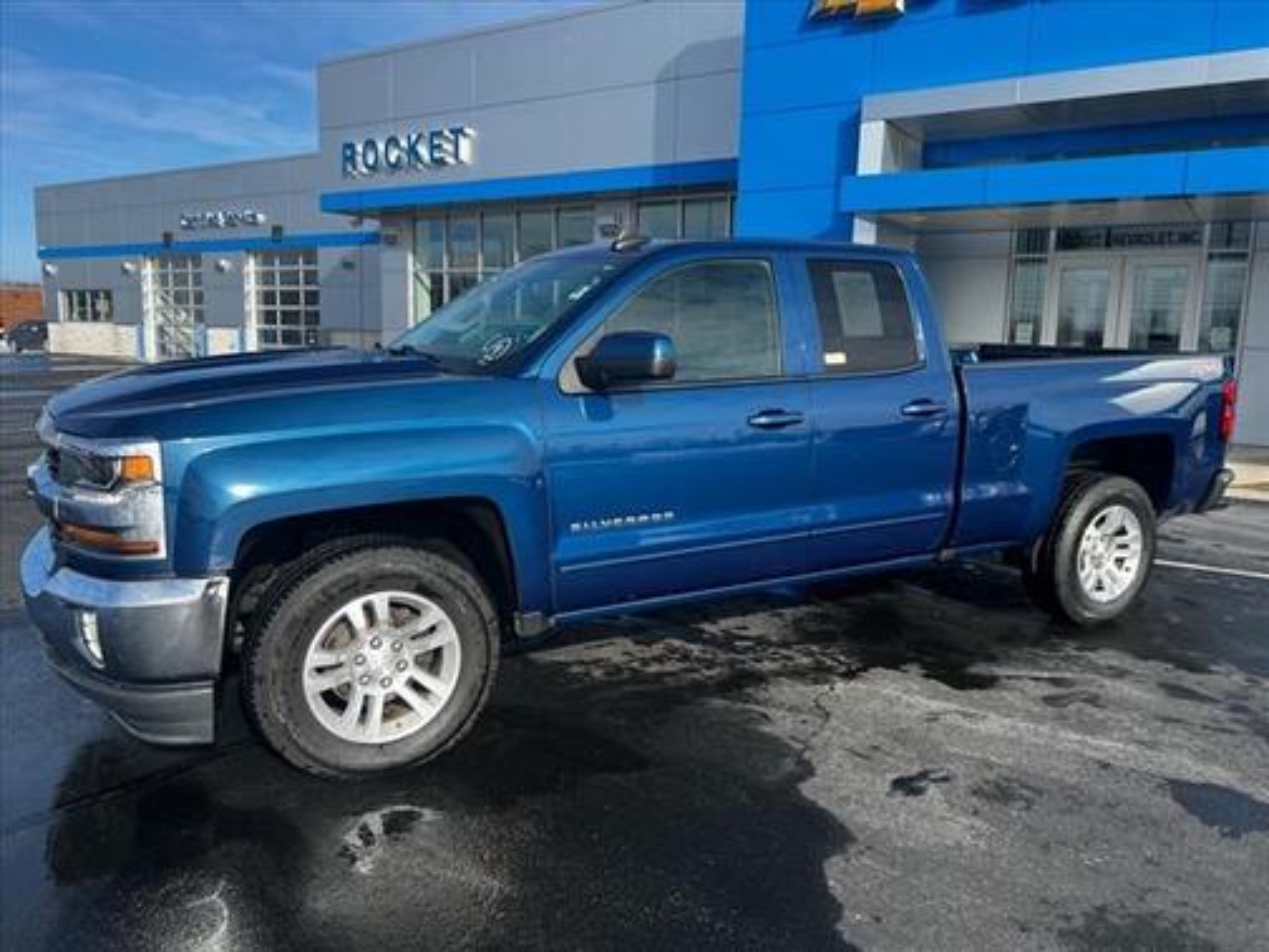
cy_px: 476
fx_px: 953
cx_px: 634
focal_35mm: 26
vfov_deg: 53.1
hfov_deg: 67.3
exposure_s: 1/2571
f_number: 1.5
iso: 50
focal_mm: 5.7
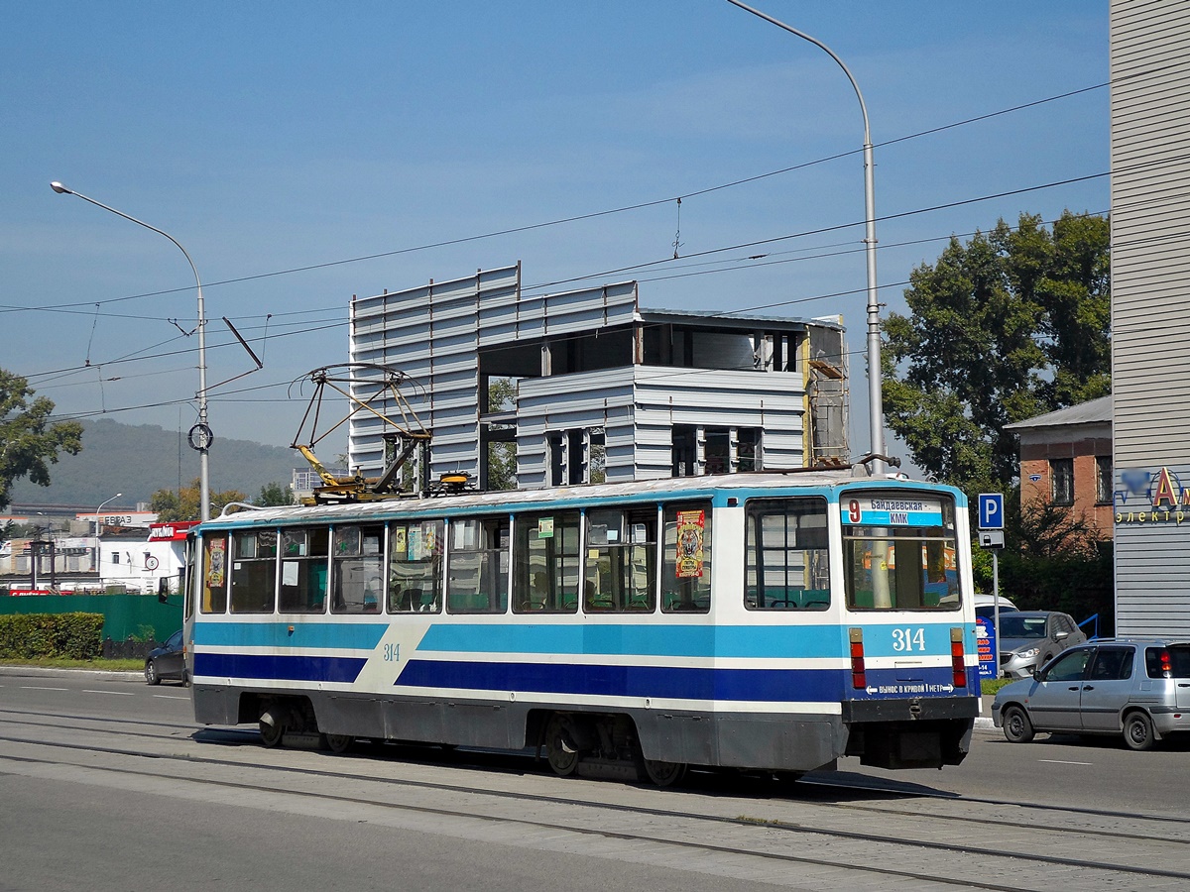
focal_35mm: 67
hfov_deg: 29.0
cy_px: 446
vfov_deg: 21.9
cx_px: 595
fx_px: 2303
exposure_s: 1/750
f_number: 4.1
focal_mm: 12
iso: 80
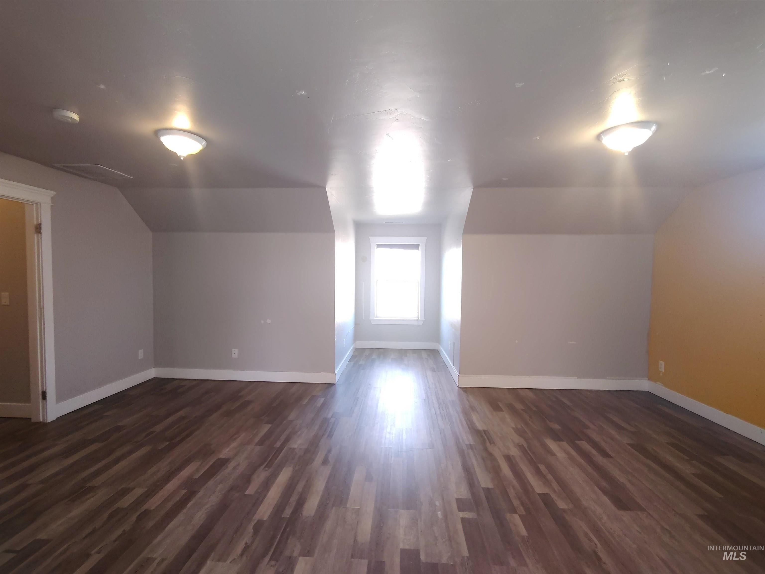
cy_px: 287
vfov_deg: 78.1
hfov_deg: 94.5
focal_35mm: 16
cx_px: 382
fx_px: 354
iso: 413
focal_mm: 2.13
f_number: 2.2
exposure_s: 1/30
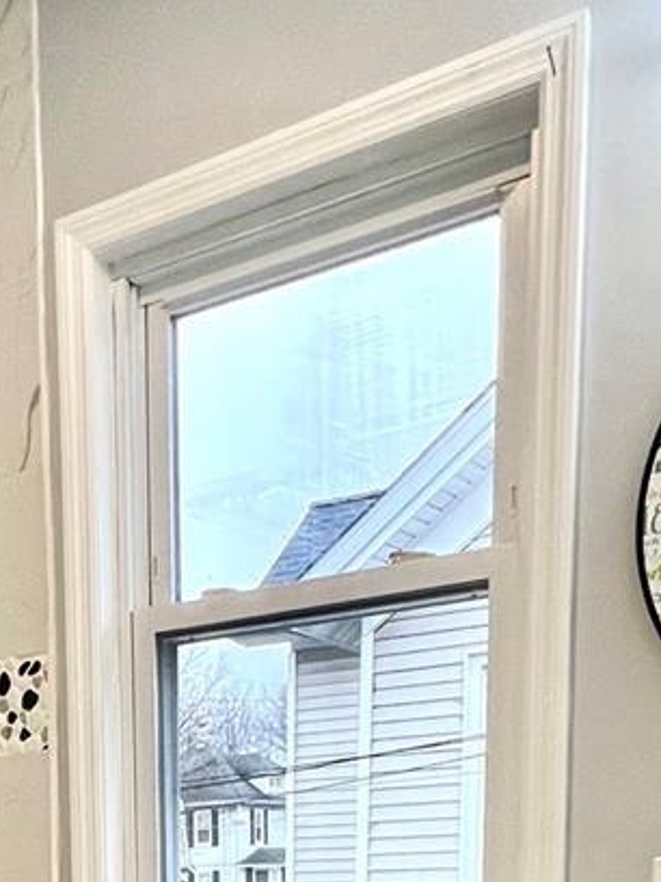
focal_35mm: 49
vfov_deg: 31.7
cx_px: -13
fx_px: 1248
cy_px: 1090
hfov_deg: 27.8
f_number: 1.8
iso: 160
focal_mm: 1.57
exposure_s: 1/120
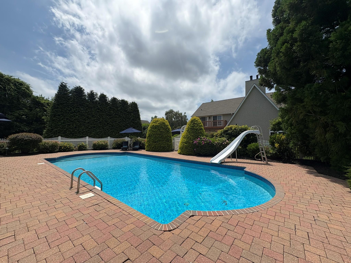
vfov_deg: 85.7
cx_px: 176
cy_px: 132
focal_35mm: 14
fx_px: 142
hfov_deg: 102.1
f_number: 2.2
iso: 50
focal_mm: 2.22
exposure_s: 1/3390
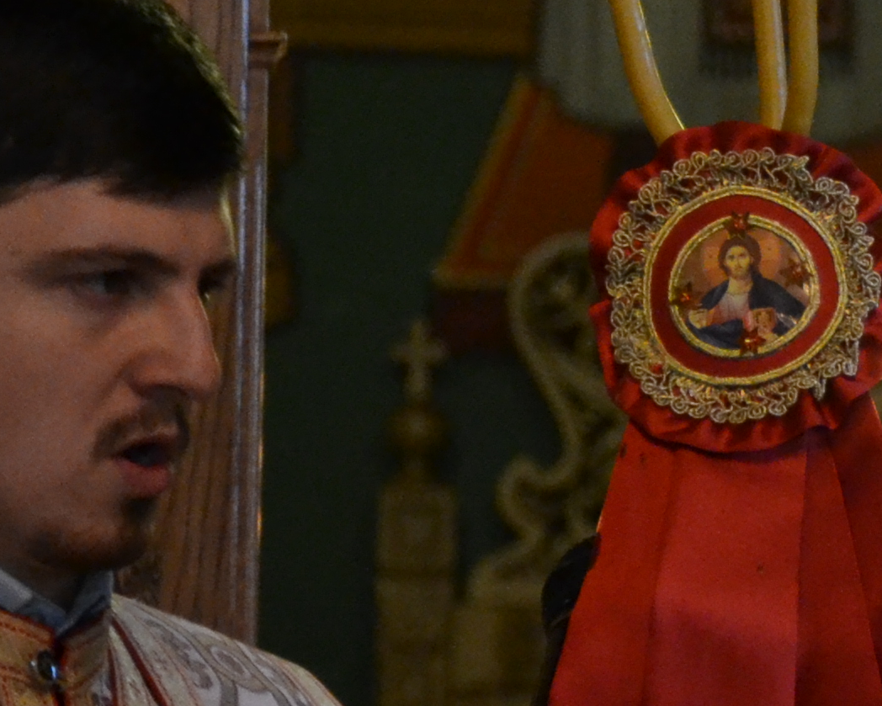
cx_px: 1617
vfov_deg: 3.3
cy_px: 374
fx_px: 12117
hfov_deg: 4.1
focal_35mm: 464
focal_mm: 75
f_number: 5
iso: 1600
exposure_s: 1/50
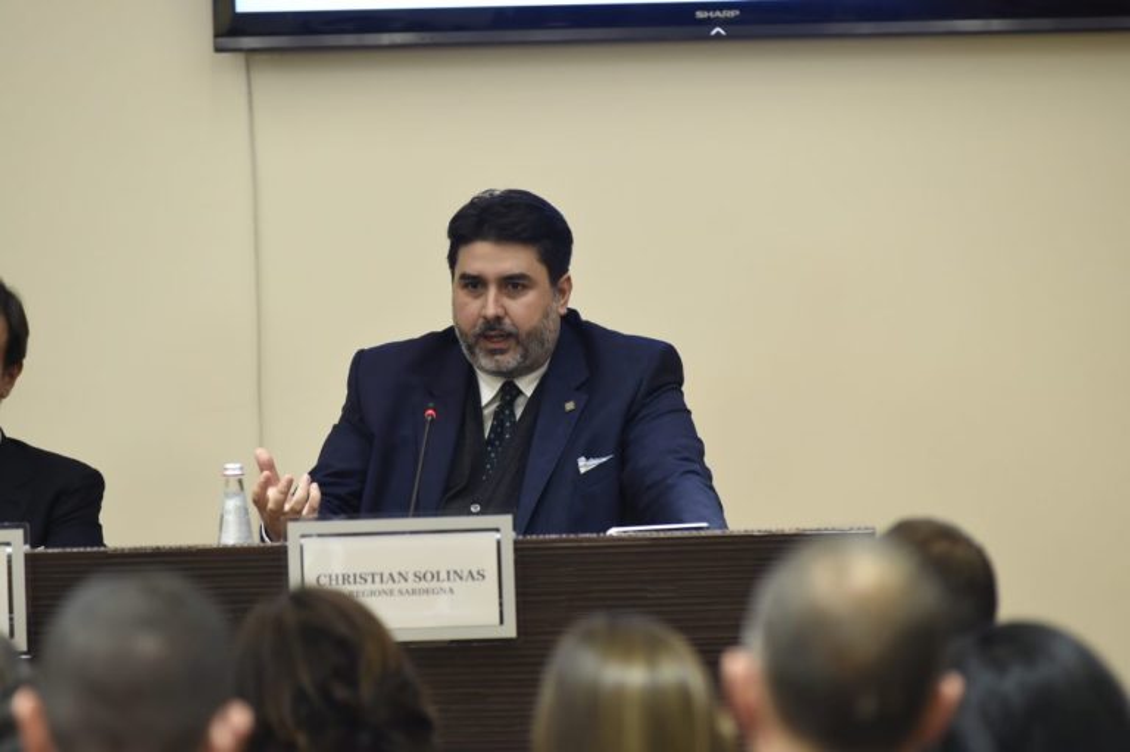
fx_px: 6274
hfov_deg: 10.3
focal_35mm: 200
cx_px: 565
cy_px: 376
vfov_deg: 6.9
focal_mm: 200
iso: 2500
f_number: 5
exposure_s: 1/80
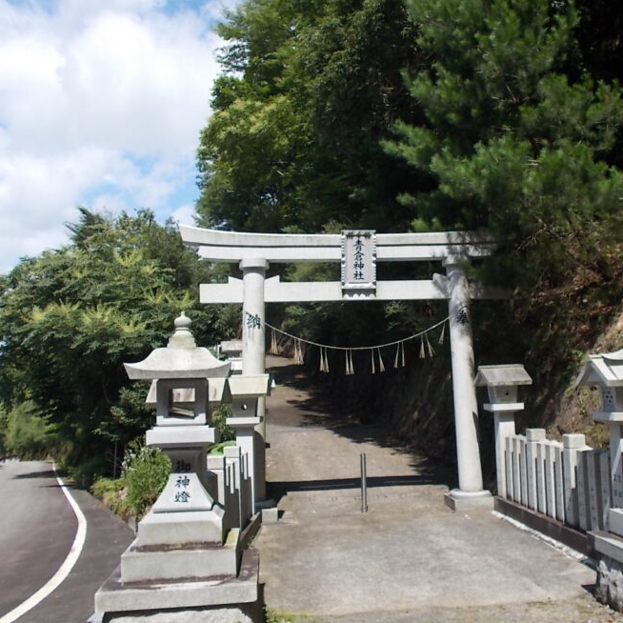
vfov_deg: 46.0
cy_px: 329
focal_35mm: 36
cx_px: 353
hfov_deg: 45.9
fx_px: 733
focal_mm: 4.6
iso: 80
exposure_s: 1/125
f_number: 8
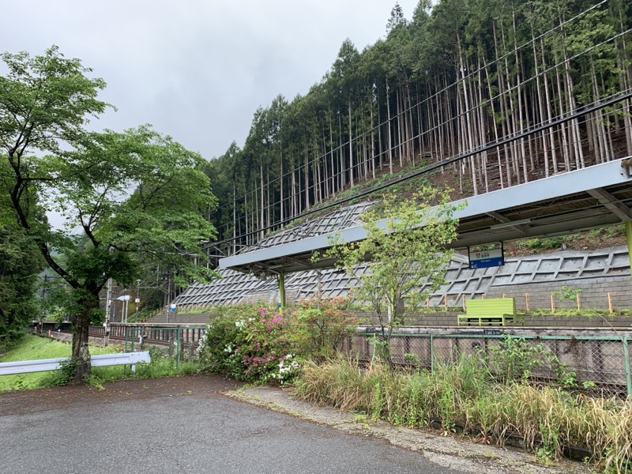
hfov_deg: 67.3
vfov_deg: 53.1
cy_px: 237
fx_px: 475
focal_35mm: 26
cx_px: 316
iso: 25
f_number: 1.8
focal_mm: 4.25
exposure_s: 1/564
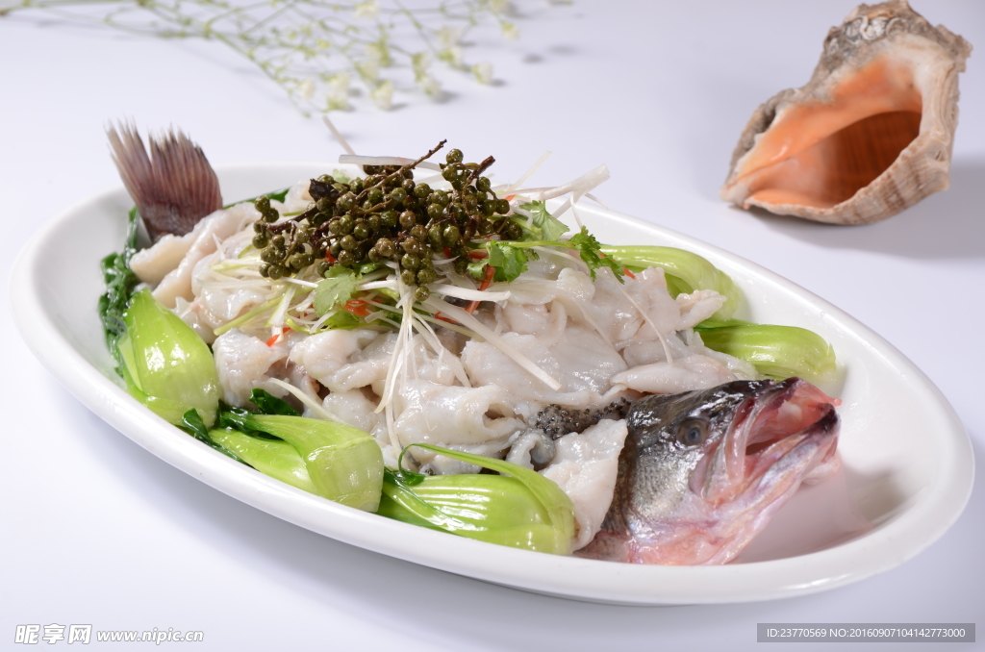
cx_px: 492
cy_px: 326
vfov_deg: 13.0
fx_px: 2867
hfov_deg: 19.5
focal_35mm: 105
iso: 100
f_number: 8
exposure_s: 1/160
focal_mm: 70
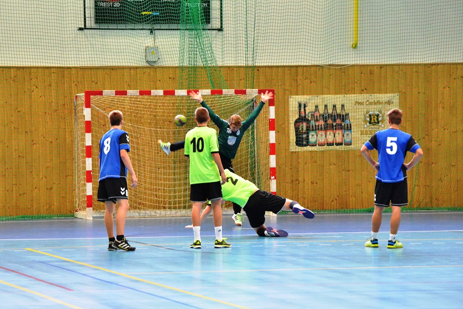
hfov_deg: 13.0
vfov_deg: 8.7
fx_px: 2025
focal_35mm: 158
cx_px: 232
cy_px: 154
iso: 5600
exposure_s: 1/250
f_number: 5.6
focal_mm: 105
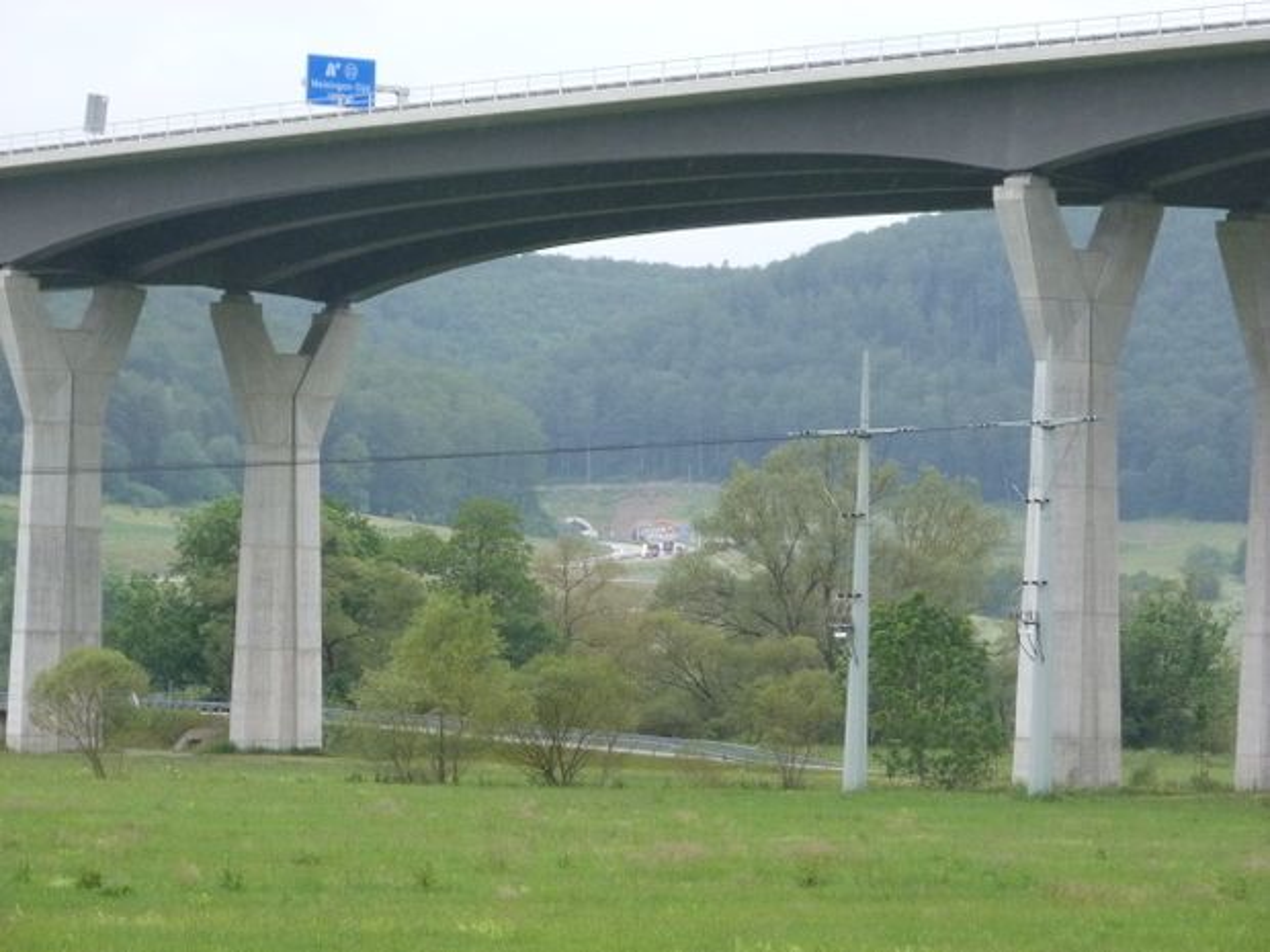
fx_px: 6751
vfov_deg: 8.1
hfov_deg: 10.7
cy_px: 476
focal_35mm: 184
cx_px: 635
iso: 400
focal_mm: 33.2
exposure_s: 1/320
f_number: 3.8
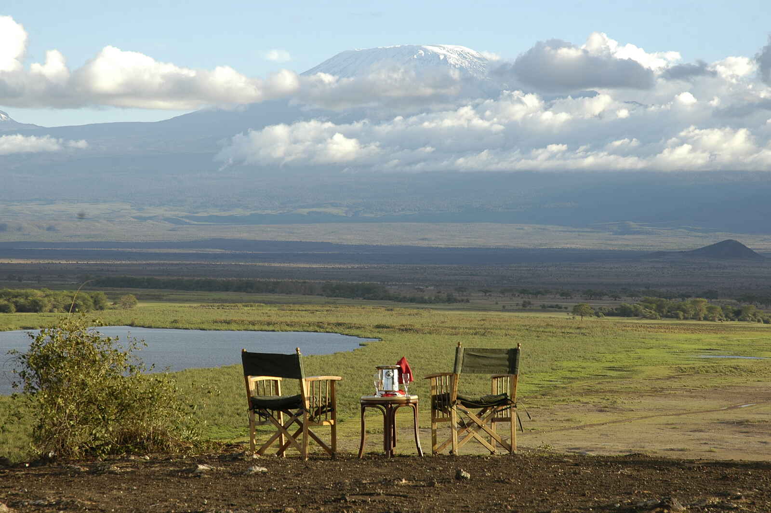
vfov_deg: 13.0
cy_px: 256
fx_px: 2247
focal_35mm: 105
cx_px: 386
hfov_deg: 19.5
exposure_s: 1/125
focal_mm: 70
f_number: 9
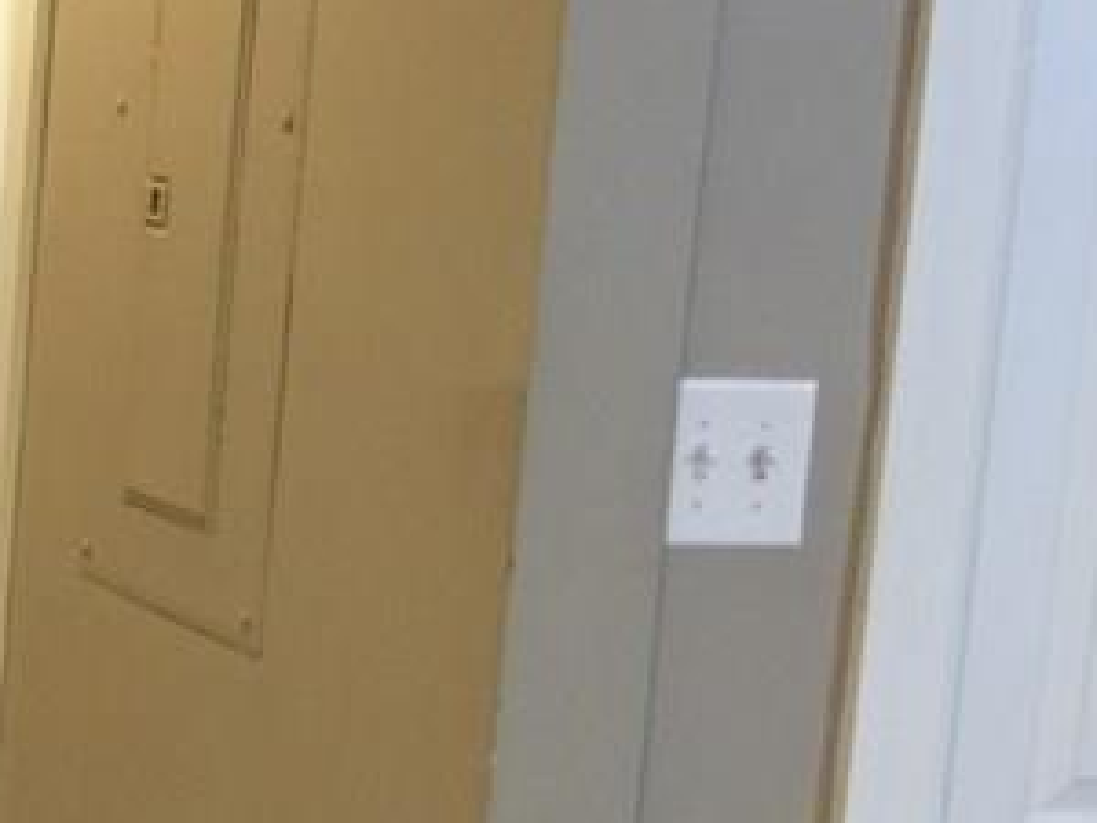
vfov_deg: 14.9
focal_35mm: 99
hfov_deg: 17.3
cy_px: 450
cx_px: -673
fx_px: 3137
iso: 125
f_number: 2.2
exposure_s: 1/8
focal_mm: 4.15
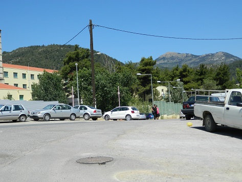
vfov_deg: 30.9
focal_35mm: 47
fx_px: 329
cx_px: 121
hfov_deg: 40.4
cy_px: 91
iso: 80
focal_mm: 8.4
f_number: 3.6
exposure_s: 1/1000
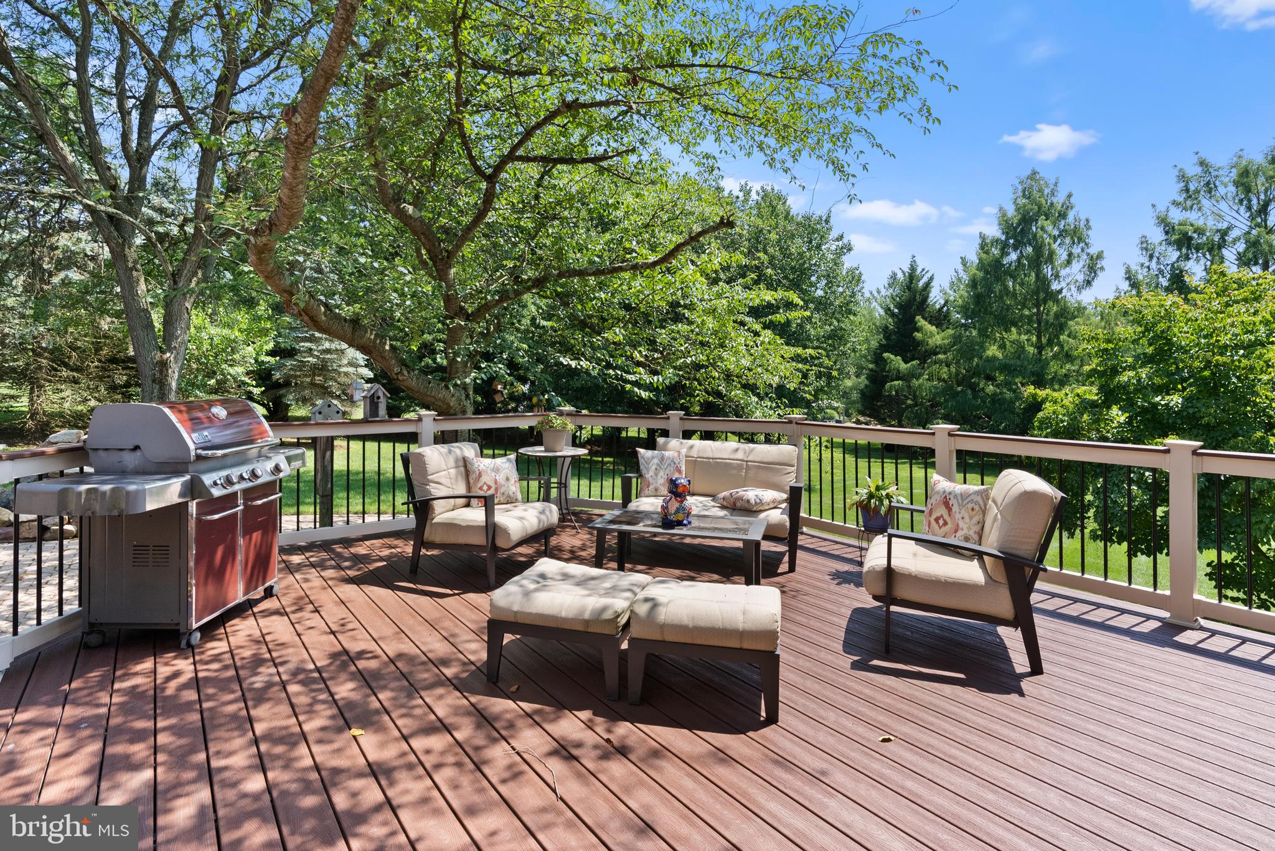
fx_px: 602
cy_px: 426
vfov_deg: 70.5
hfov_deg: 93.3
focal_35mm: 17
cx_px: 638
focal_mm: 17
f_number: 11
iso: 400
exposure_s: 1/160
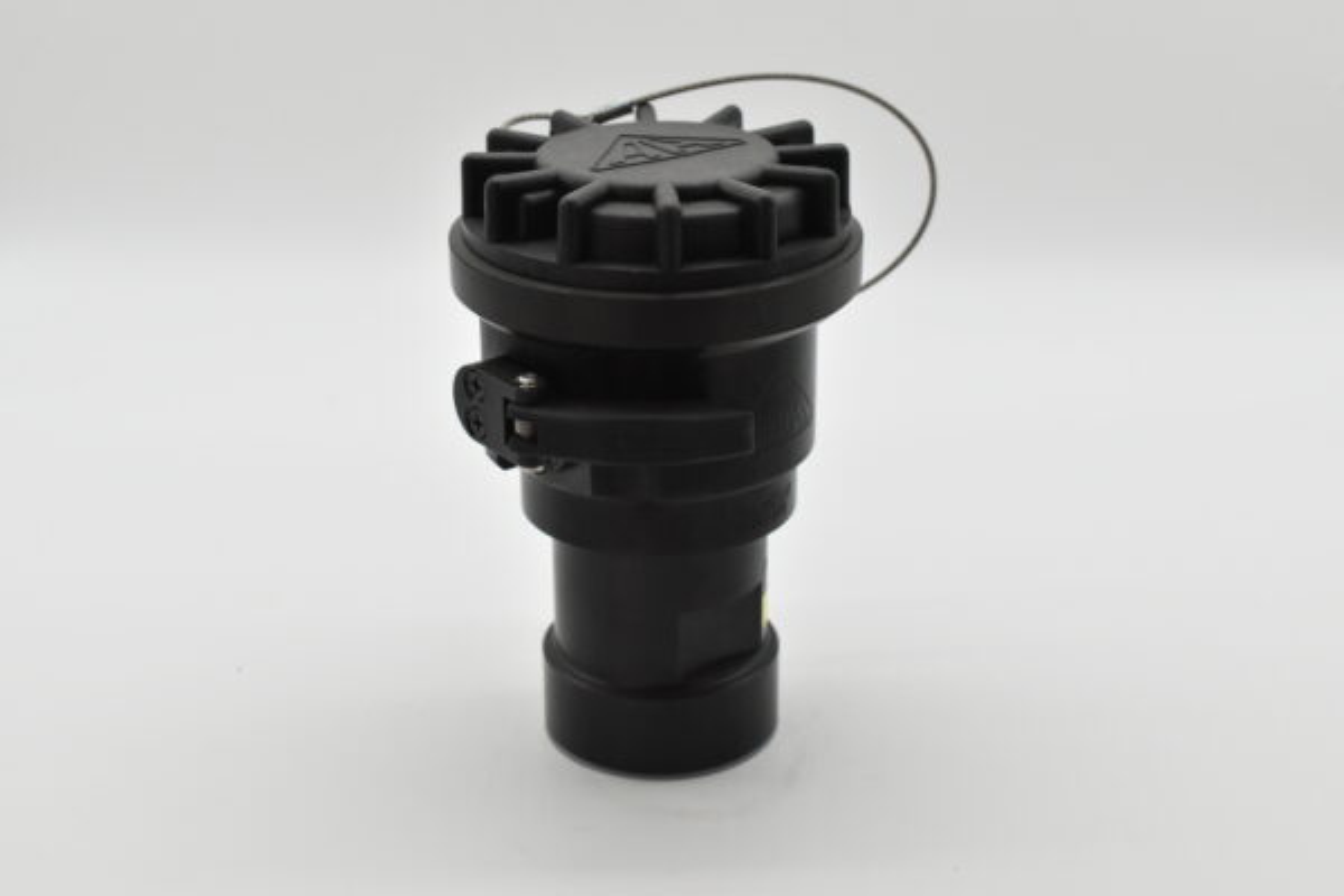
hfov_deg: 35.1
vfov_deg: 23.8
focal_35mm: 57
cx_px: 672
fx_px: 2128
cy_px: 448
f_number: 8
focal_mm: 38
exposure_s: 1/1250
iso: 1600
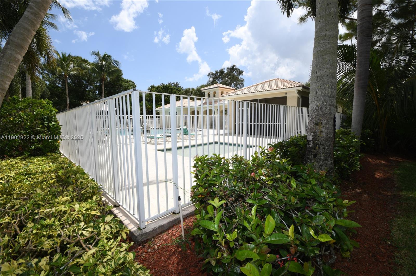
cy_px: 138
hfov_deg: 100.4
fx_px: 173
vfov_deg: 77.2
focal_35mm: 15
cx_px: 208
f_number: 14
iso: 200
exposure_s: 1/250
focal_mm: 10
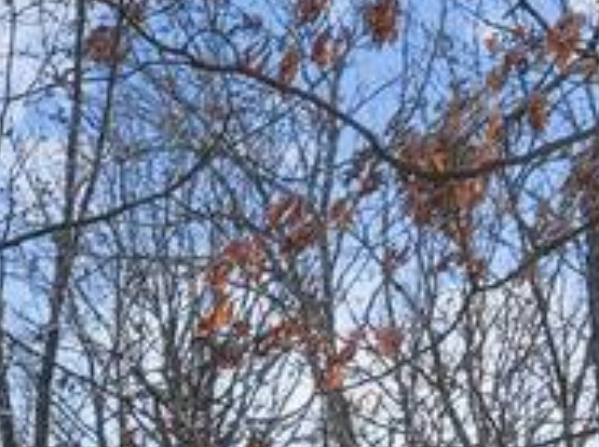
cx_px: -343
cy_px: 1011
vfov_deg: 10.8
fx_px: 2072
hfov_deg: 15.0
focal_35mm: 120
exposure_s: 1/60
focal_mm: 16
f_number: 8
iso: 100
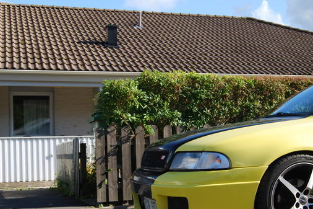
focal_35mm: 57
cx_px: 173
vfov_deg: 23.7
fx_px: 495
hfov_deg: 35.0
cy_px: 127
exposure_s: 1/160
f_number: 6.3
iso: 100
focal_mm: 30
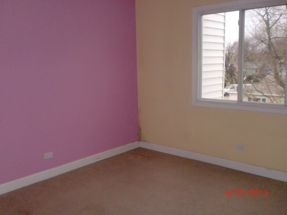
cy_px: 108
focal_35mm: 35
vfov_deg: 40.7
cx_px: 144
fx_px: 290
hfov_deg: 52.6
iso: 400
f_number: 3.1
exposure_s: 1/60
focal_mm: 6.3
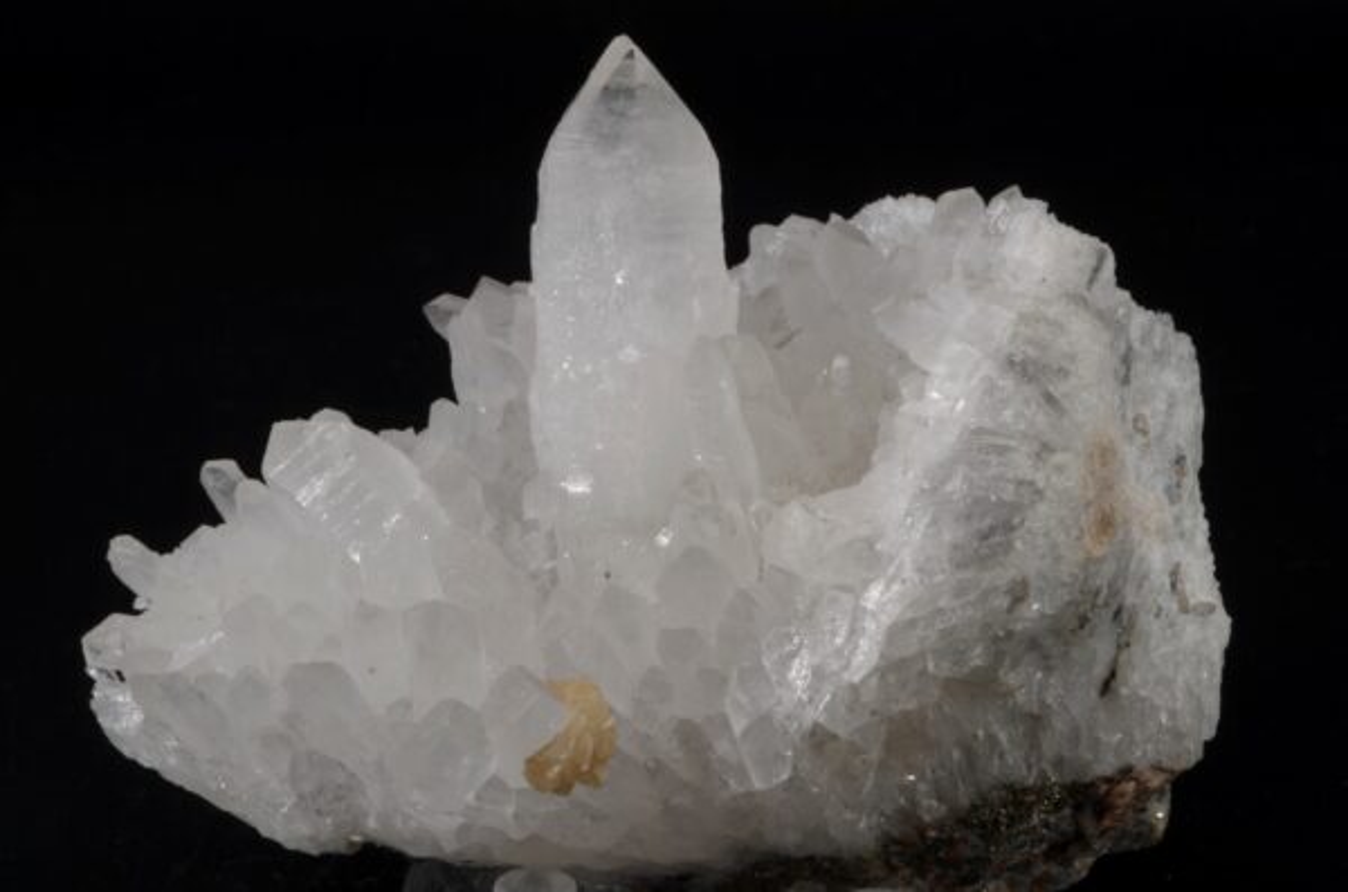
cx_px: 674
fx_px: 2690
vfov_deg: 18.8
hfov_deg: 28.1
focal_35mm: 72
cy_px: 446
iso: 100
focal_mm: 47.5
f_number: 5.6
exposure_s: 1/2.5
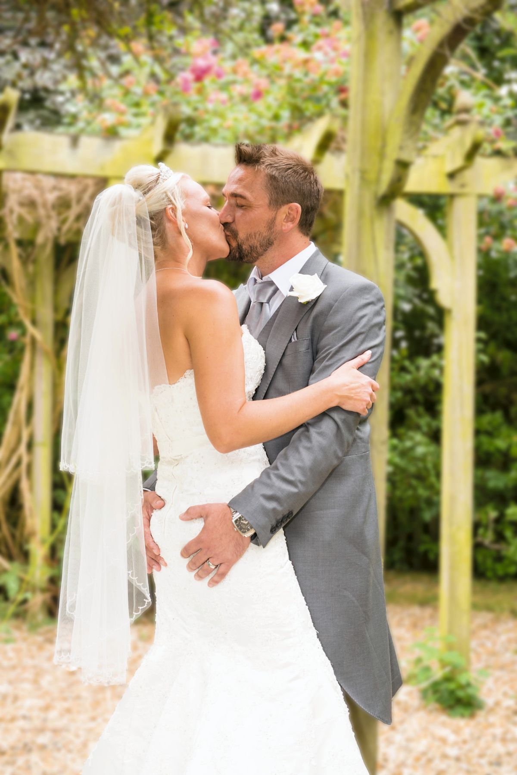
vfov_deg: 34.5
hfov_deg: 23.4
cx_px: 258
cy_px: 388
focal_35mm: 58
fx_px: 1248
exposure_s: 1/125
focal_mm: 58
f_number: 4.5
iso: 320
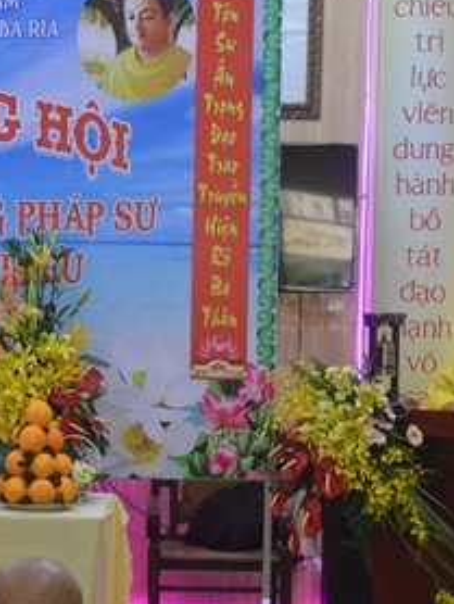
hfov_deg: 15.2
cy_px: 361
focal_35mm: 96
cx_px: 46
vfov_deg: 20.4
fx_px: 1678
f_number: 4.5
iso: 3200
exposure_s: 1/250
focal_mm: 29
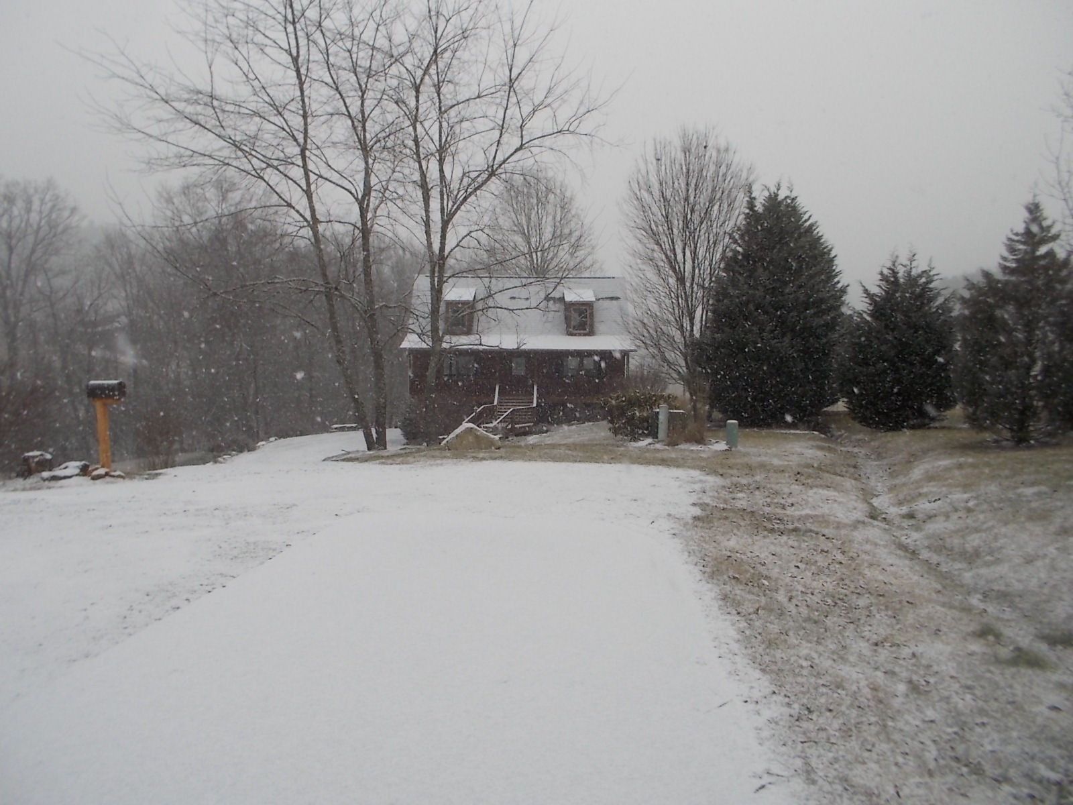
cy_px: 402
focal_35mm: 29
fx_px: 899
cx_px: 536
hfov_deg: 61.7
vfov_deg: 48.2
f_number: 3.3
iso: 80
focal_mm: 4.1
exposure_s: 1/250
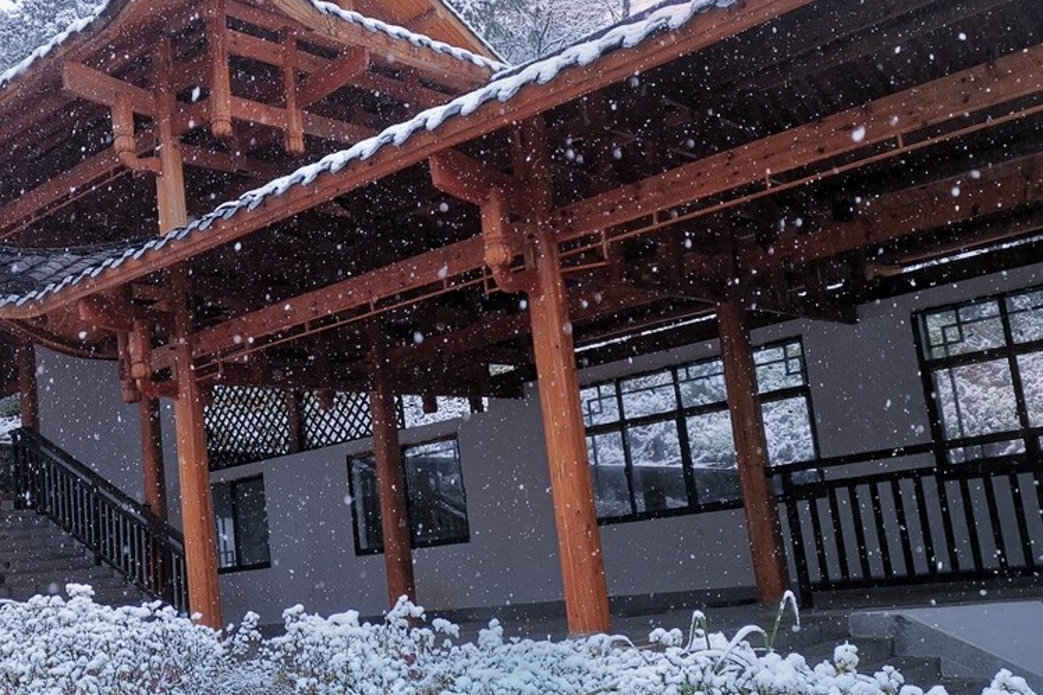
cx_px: 386
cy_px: 361
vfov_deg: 29.8
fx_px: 1303
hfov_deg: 43.2
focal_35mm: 45
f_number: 1.8
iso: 50
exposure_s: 1/476
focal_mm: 5.58
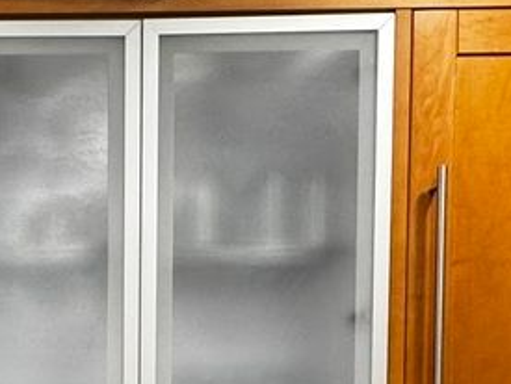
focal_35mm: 61
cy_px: 469
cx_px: -106
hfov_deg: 27.7
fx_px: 902
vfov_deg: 22.1
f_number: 2.2
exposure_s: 1/60
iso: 250
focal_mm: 2.22
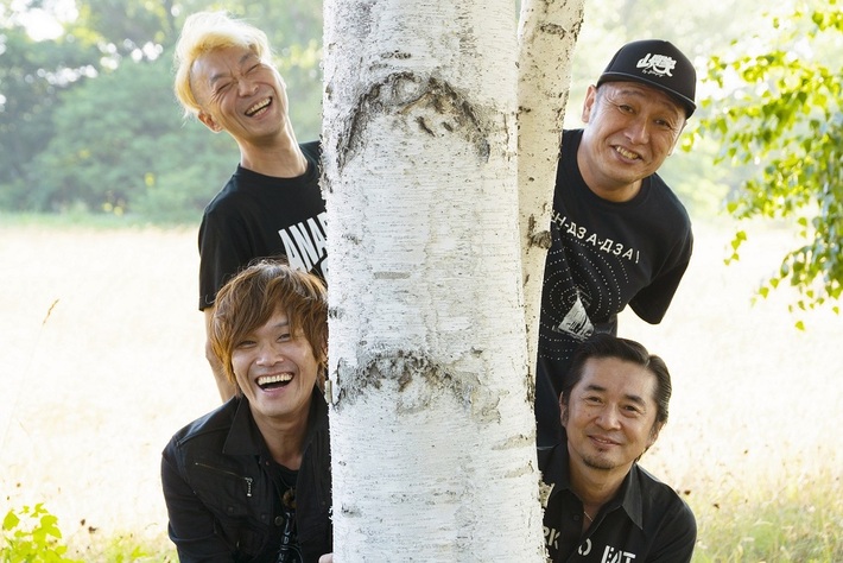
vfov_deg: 15.7
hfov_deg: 23.4
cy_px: 282
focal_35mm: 87
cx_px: 422
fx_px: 2038
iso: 640
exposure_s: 1/160
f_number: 6.3
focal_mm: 87
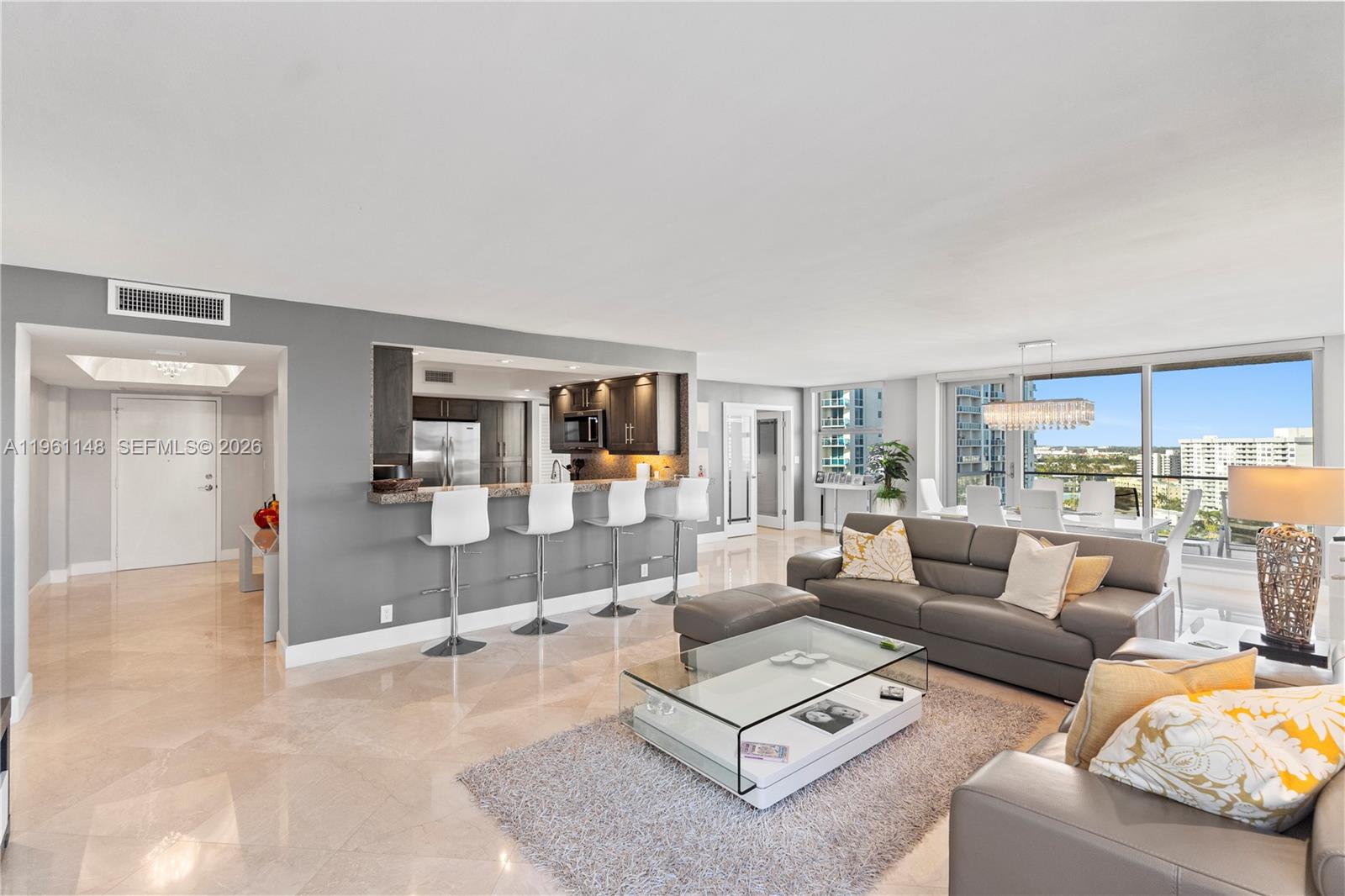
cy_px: 448
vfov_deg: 73.7
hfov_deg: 96.7
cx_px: 672
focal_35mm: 16
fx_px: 598
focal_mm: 16
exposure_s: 1/25
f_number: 4.5
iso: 320
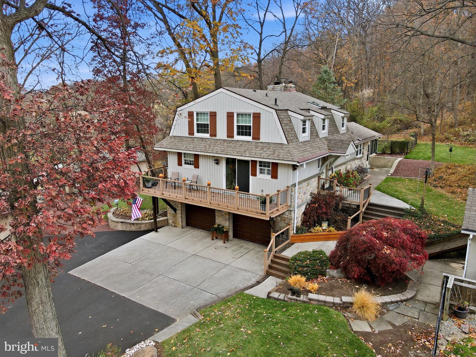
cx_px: 238
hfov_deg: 71.6
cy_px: 178
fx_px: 330
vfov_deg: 56.8
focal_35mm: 24
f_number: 2.8
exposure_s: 1/50
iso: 100
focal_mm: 4.5
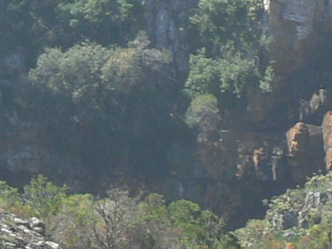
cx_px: 92
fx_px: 5660
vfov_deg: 2.5
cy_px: -27
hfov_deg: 3.4
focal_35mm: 590
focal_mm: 19.9
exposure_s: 1/125
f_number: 5.6
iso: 80
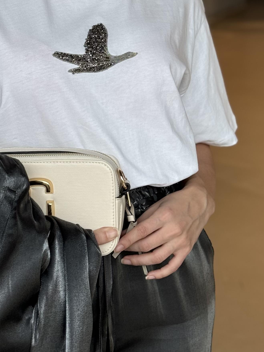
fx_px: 1118
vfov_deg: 17.5
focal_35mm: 110
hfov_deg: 13.4
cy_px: -3
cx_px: 79
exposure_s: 1/60
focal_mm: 6.86
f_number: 1.78
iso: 50
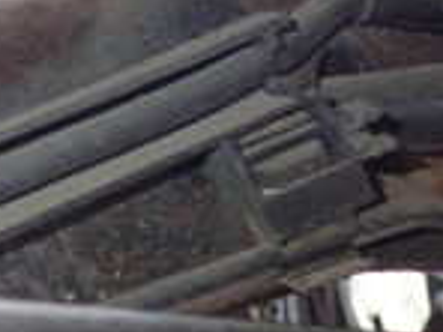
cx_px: -443
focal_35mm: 122
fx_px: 1561
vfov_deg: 11.4
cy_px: -248
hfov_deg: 13.7
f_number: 2.3
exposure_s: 1/30
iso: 200
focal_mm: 5.4
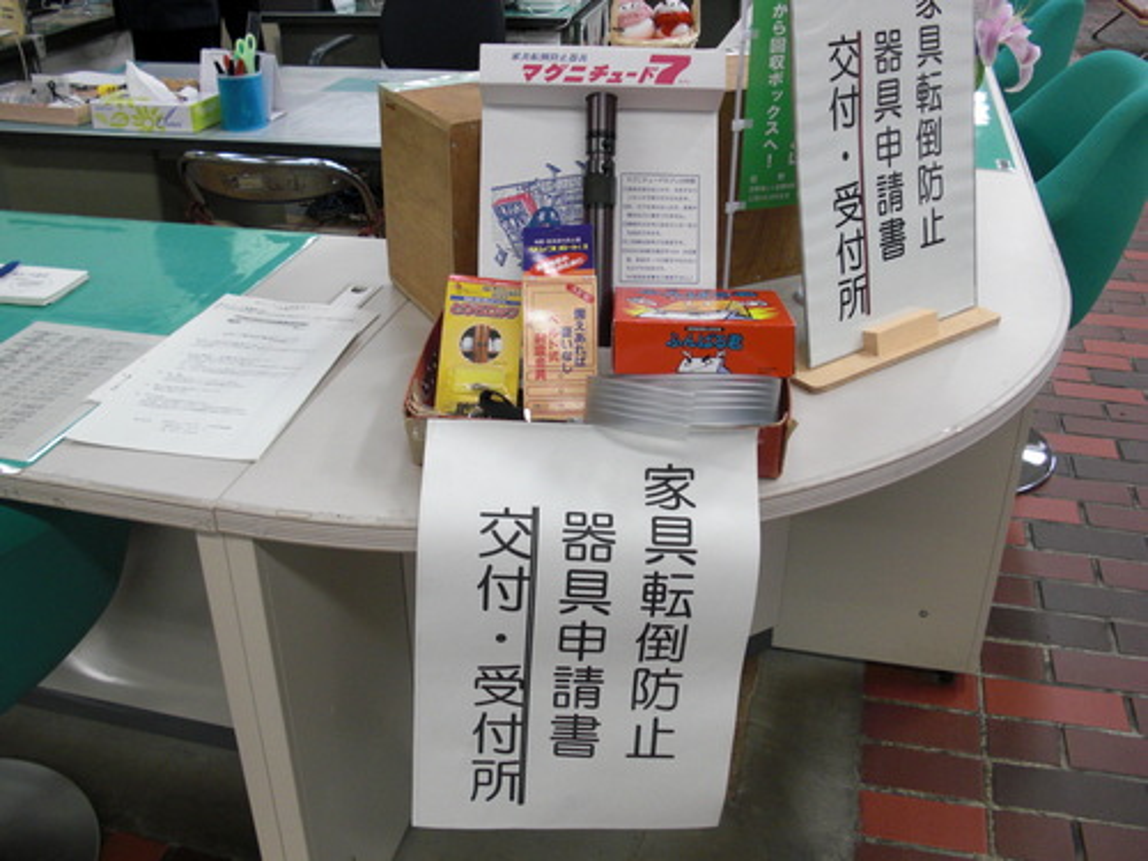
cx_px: 574
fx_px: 1194
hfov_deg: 51.4
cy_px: 430
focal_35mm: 36
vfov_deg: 39.7
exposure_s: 1/80
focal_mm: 6.3
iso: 200
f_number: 2.8
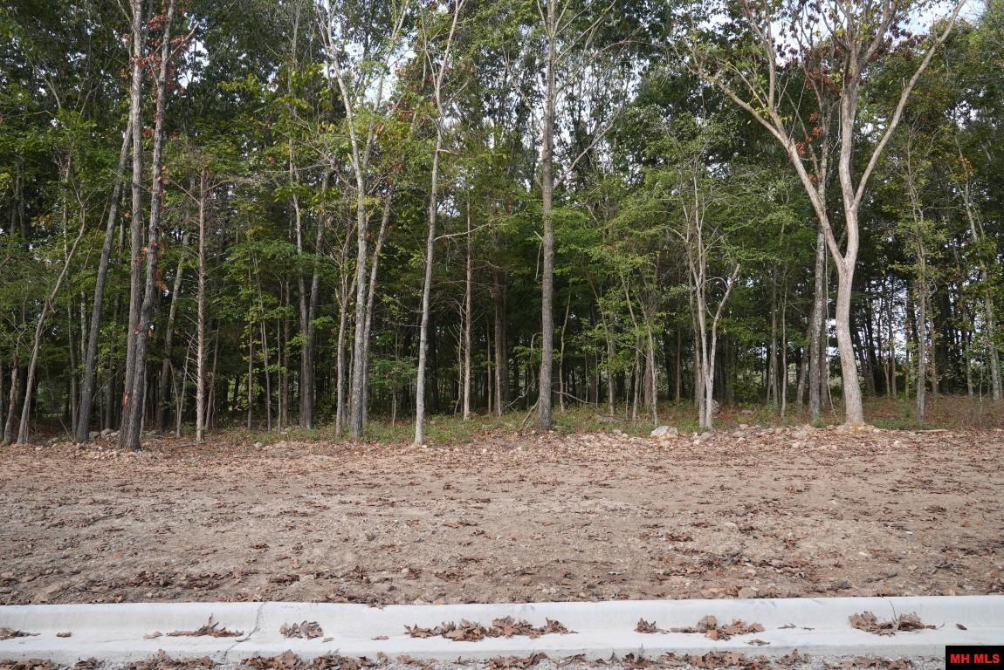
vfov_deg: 53.2
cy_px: 335
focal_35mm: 24
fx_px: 670
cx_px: 502
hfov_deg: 73.7
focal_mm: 24
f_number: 8
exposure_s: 1/200
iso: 640
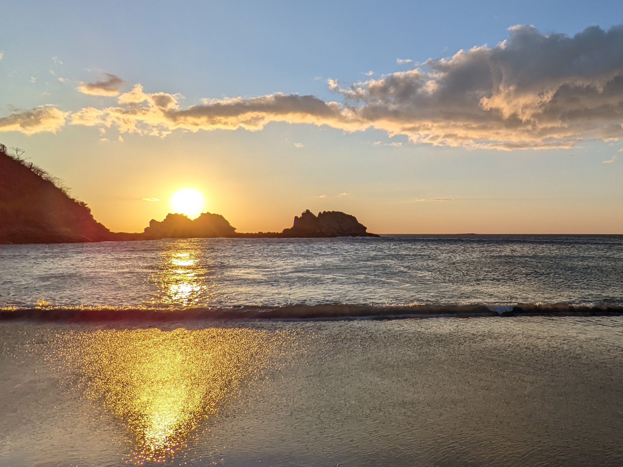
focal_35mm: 27
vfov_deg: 51.0
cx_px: 490
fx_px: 486
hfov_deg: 60.5
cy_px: 188
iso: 33
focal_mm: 2.22
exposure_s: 1/2370
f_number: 2.2
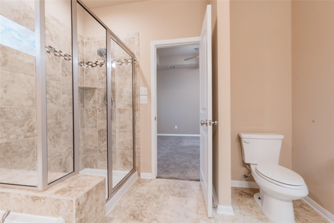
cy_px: 112
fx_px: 139
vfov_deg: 77.3
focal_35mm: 15
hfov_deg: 100.4
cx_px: 167
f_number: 16
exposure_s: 1/2
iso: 100
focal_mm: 10
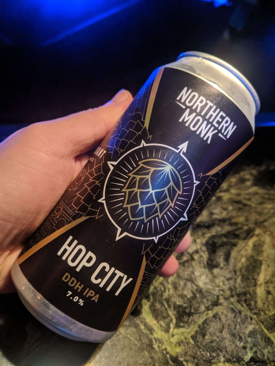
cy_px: 183
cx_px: 138
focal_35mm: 27
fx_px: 286
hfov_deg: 51.4
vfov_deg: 65.3
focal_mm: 4.44
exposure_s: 1/40.1
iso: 270
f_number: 1.8
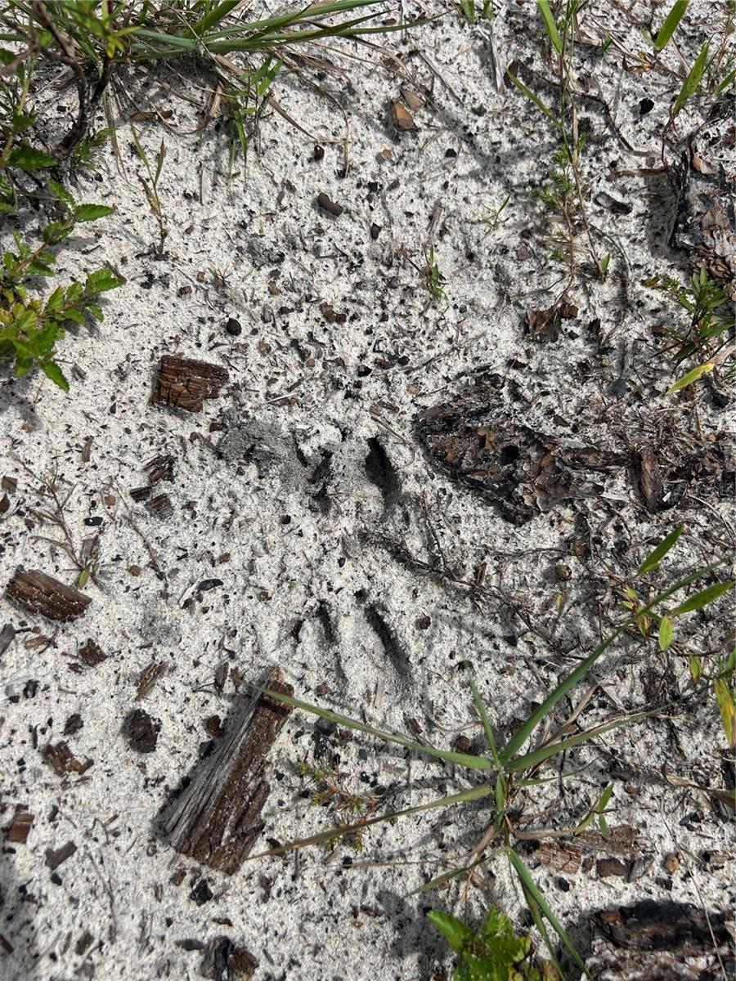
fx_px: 737
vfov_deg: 67.3
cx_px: 368
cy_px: 490
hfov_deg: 53.1
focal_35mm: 26
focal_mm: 5.7
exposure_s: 1/6579
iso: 50
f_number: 1.5
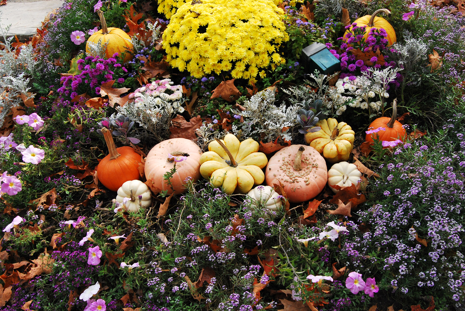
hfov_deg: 55.0
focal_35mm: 34
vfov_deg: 38.5
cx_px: 232
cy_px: 156
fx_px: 446
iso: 400
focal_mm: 23
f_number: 9
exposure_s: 1/160
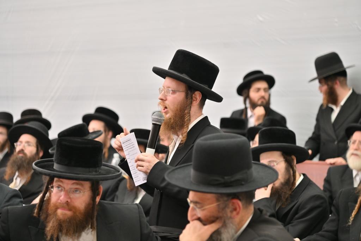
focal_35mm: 120
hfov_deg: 17.1
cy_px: 120
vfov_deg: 11.4
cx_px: 180
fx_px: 1203
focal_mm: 120
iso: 640
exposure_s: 1/160
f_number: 4
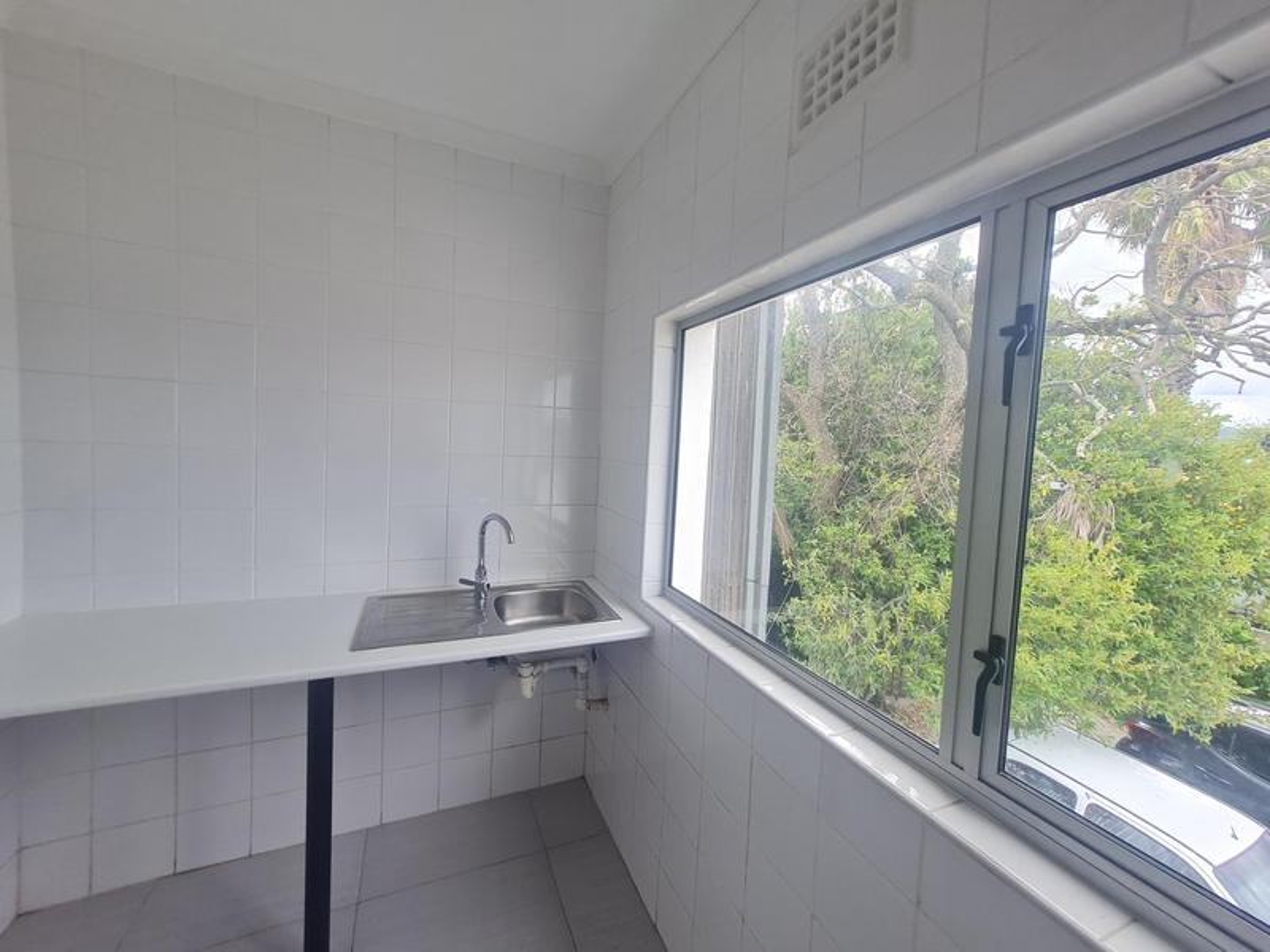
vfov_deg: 89.9
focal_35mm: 13
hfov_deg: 106.2
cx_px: 635
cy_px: 476
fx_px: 477
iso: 50
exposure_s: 1/109
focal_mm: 1.74
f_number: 2.2
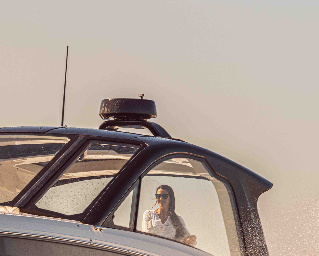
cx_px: -63
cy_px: 328
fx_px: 6185
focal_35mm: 655
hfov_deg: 3.0
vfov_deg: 2.4
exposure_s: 1/1000
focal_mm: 200
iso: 200
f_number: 5.6
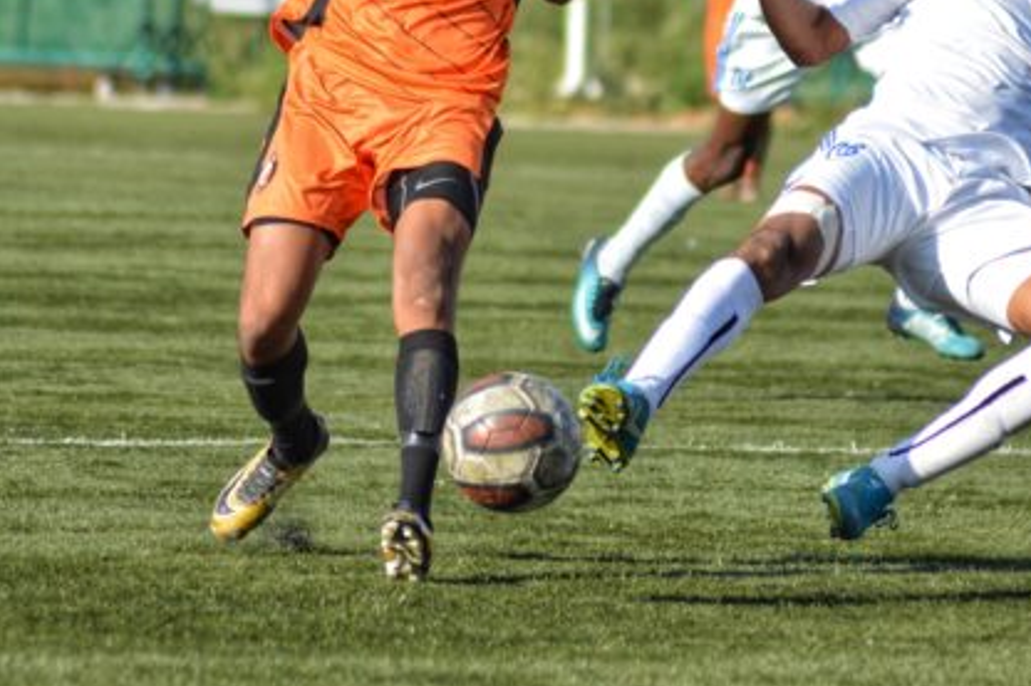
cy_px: 131
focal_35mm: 471
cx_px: 592
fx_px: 13483
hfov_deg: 4.4
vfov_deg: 2.9
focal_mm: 170
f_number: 4.5
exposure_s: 1/1600
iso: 400
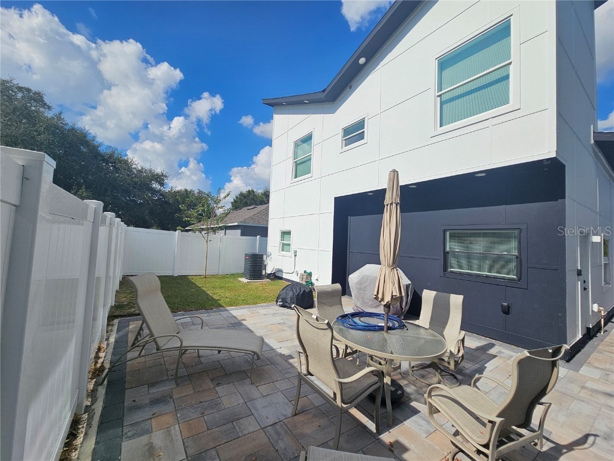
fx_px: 231
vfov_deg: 89.9
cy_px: 230
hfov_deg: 106.2
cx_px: 307
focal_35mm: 13
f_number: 2.2
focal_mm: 2.2
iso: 50
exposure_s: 1/5523
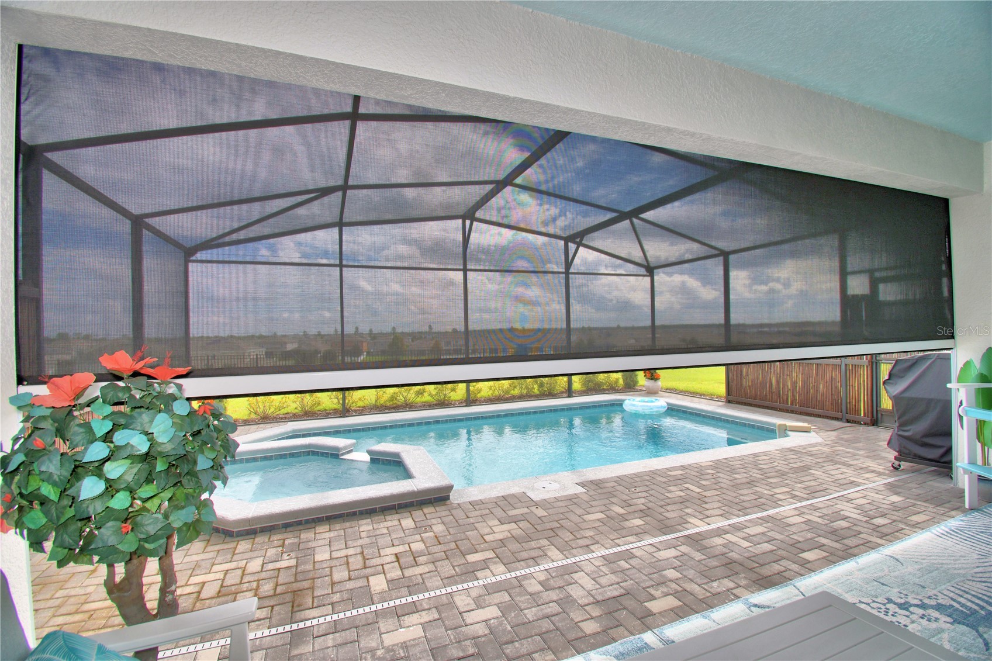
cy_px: 330
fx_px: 413
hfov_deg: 100.4
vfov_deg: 77.3
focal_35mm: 15
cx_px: 496
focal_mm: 10
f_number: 6.3
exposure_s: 1/250
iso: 100
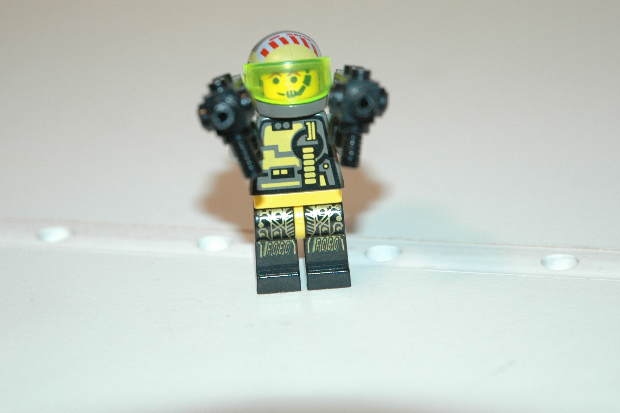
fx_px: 2531
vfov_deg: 9.3
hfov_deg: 14.0
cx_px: 297
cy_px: 130
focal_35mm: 147
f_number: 4.5
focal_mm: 70
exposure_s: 1/20
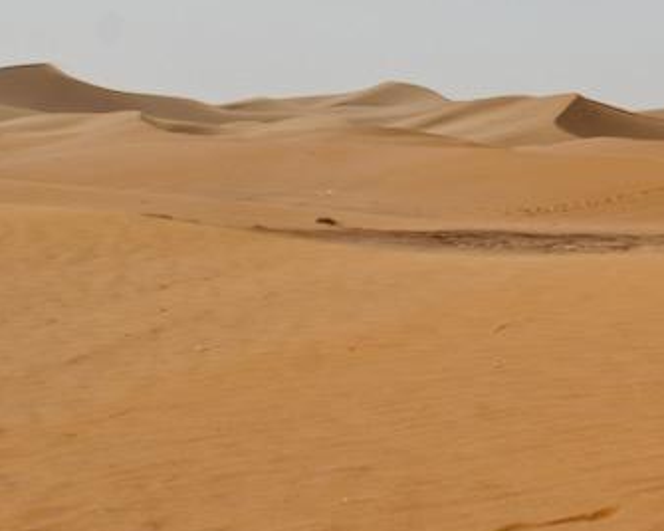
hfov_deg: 15.6
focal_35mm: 116
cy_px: 20
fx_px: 2271
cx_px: 930
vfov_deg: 13.2
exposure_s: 1/640
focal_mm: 25
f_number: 9
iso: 100
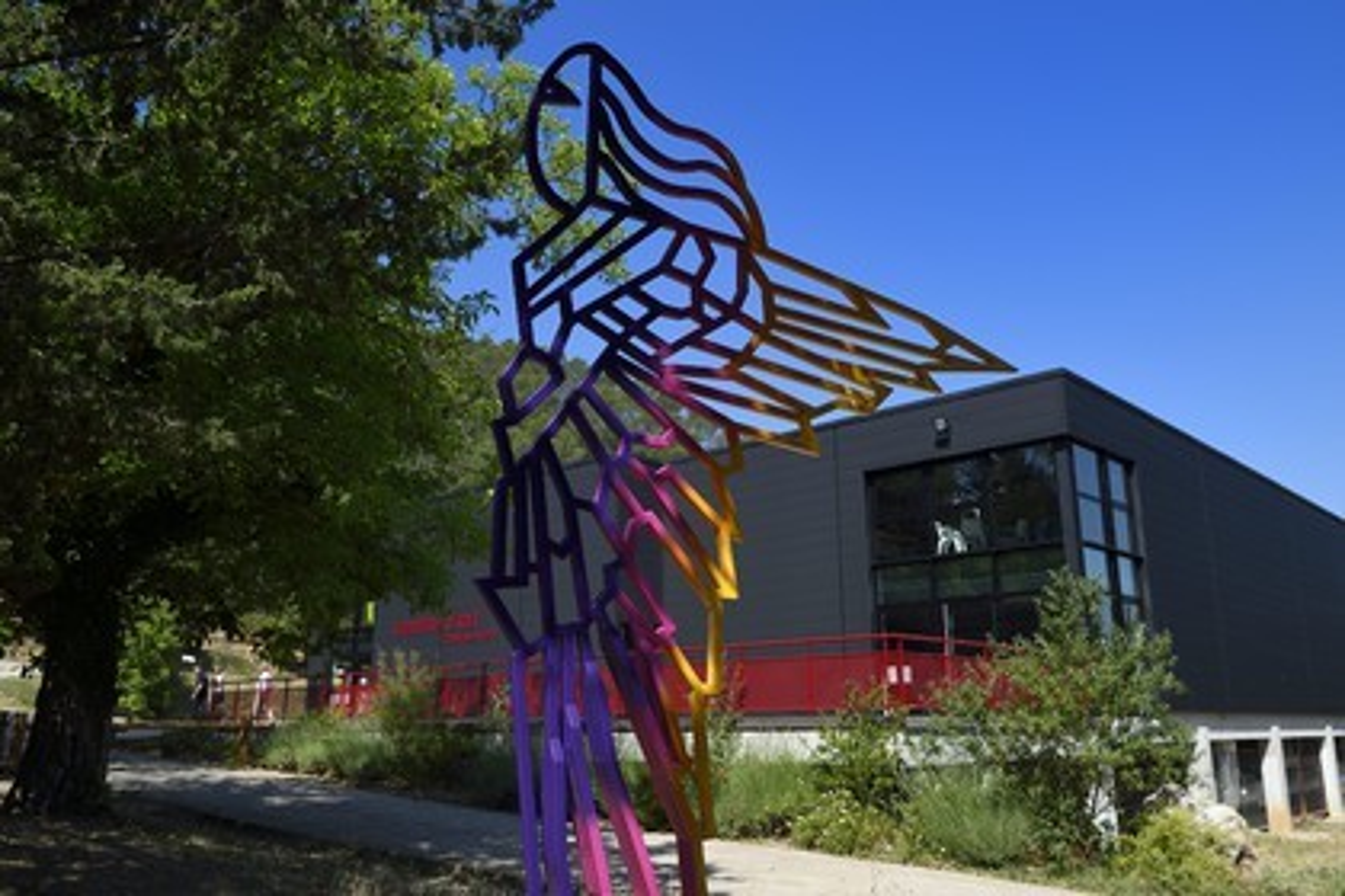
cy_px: 448
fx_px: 1083
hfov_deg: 63.7
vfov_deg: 45.0
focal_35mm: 29
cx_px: 672
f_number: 11
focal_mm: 29
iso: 200
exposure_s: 1/250
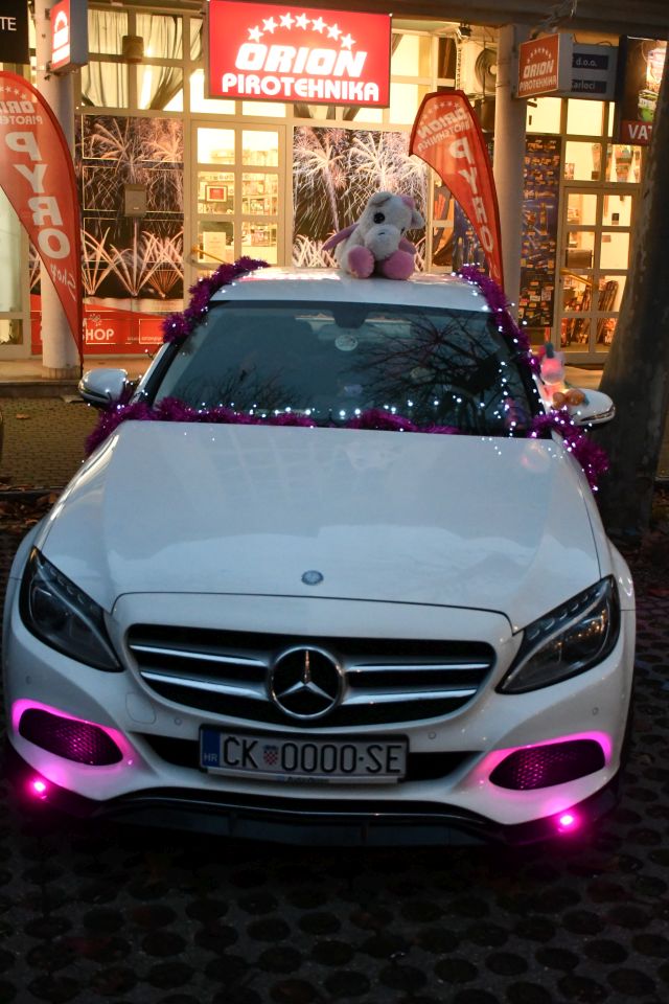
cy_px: 502
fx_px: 1254
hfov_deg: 29.9
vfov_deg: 43.6
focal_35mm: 45
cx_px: 334
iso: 6400
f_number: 4
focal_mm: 30
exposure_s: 1/60
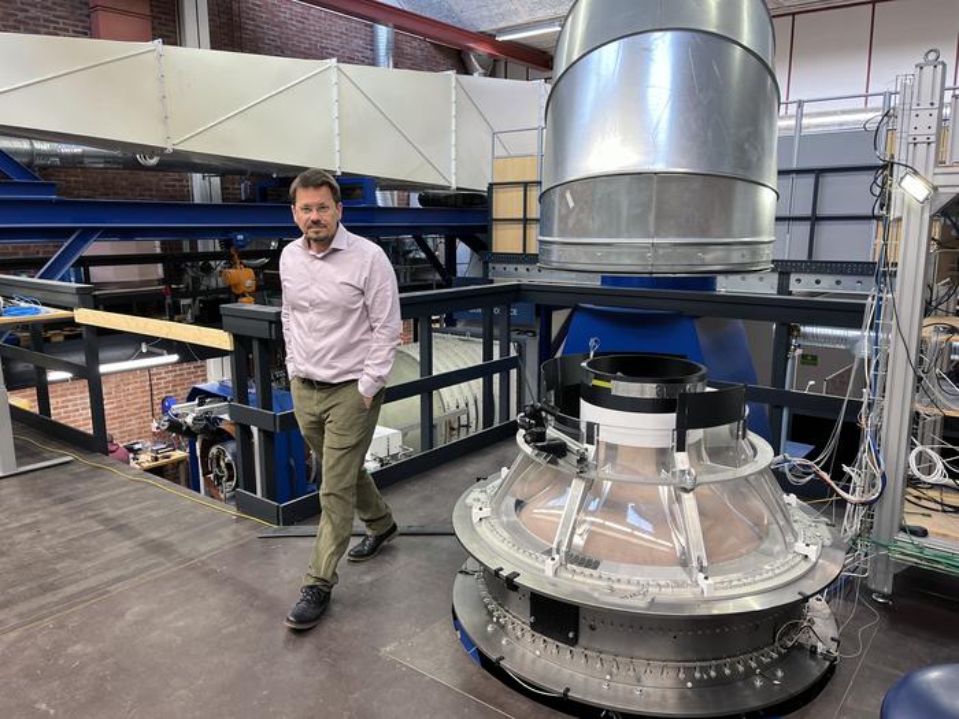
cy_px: 360
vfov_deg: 53.1
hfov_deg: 67.3
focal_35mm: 26
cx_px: 480
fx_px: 720
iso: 100
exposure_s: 1/100
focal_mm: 5.1
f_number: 1.6
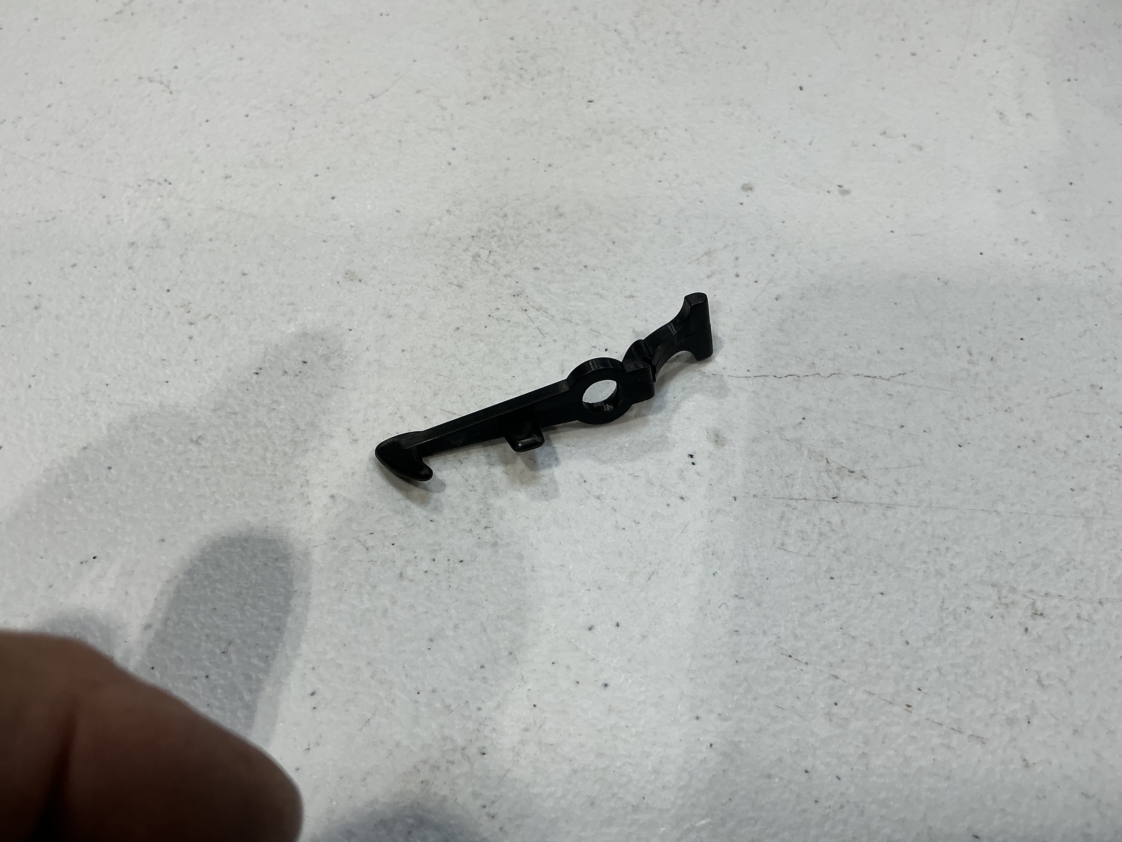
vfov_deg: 48.2
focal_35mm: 29
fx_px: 940
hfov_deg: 61.7
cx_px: 561
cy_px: 421
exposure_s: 1/100
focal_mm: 3
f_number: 1.8
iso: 40
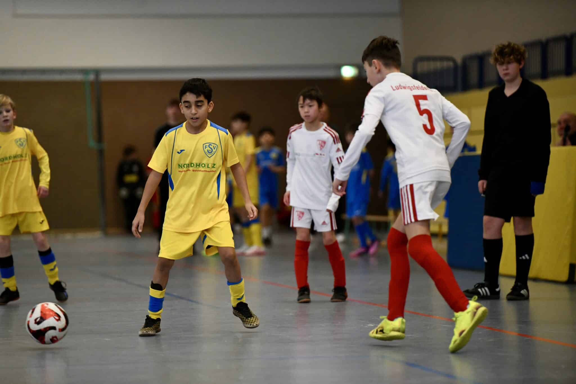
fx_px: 2720
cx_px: 288
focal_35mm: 170
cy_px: 192
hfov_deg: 12.1
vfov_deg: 8.1
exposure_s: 1/1250
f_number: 2.8
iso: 5000
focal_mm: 170
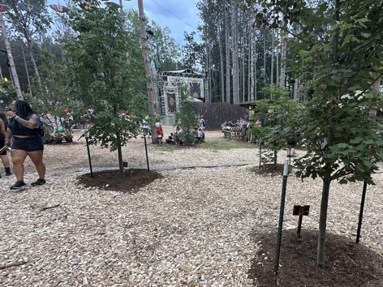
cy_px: 164
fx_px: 210
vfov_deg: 68.3
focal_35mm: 19
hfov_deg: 82.3
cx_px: 249
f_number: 2.2
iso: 100
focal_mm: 2.22
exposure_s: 1/99
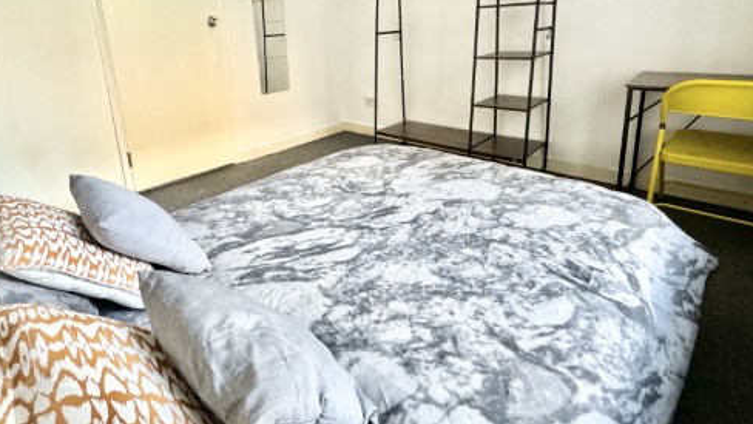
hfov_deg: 86.3
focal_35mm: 20
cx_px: 336
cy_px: 117
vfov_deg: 53.9
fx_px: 400
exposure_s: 1/79
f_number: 2.2
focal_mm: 2.22
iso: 320
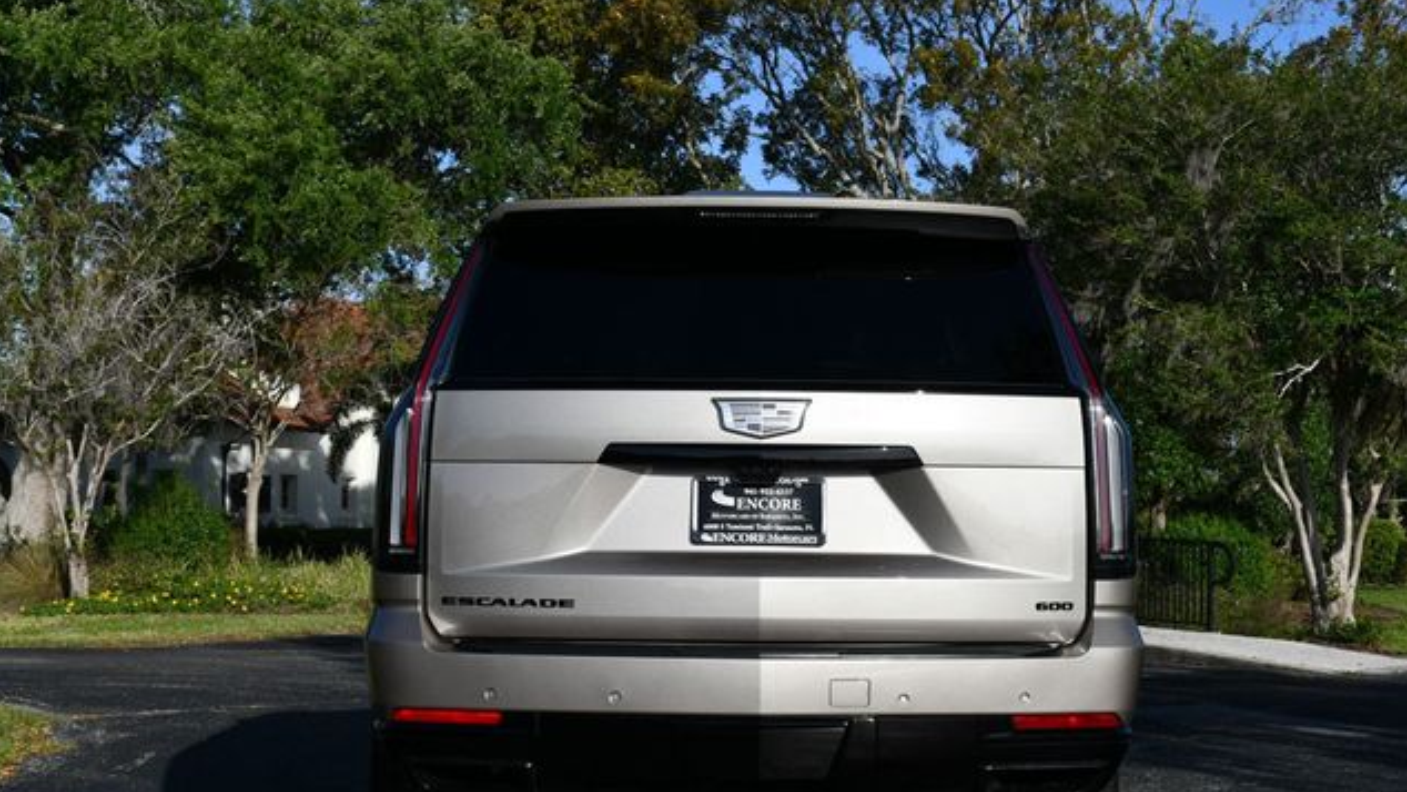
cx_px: 706
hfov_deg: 37.8
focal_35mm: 55
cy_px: 435
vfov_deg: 21.8
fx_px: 2052
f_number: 9
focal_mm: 26
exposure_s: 1/320
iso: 100
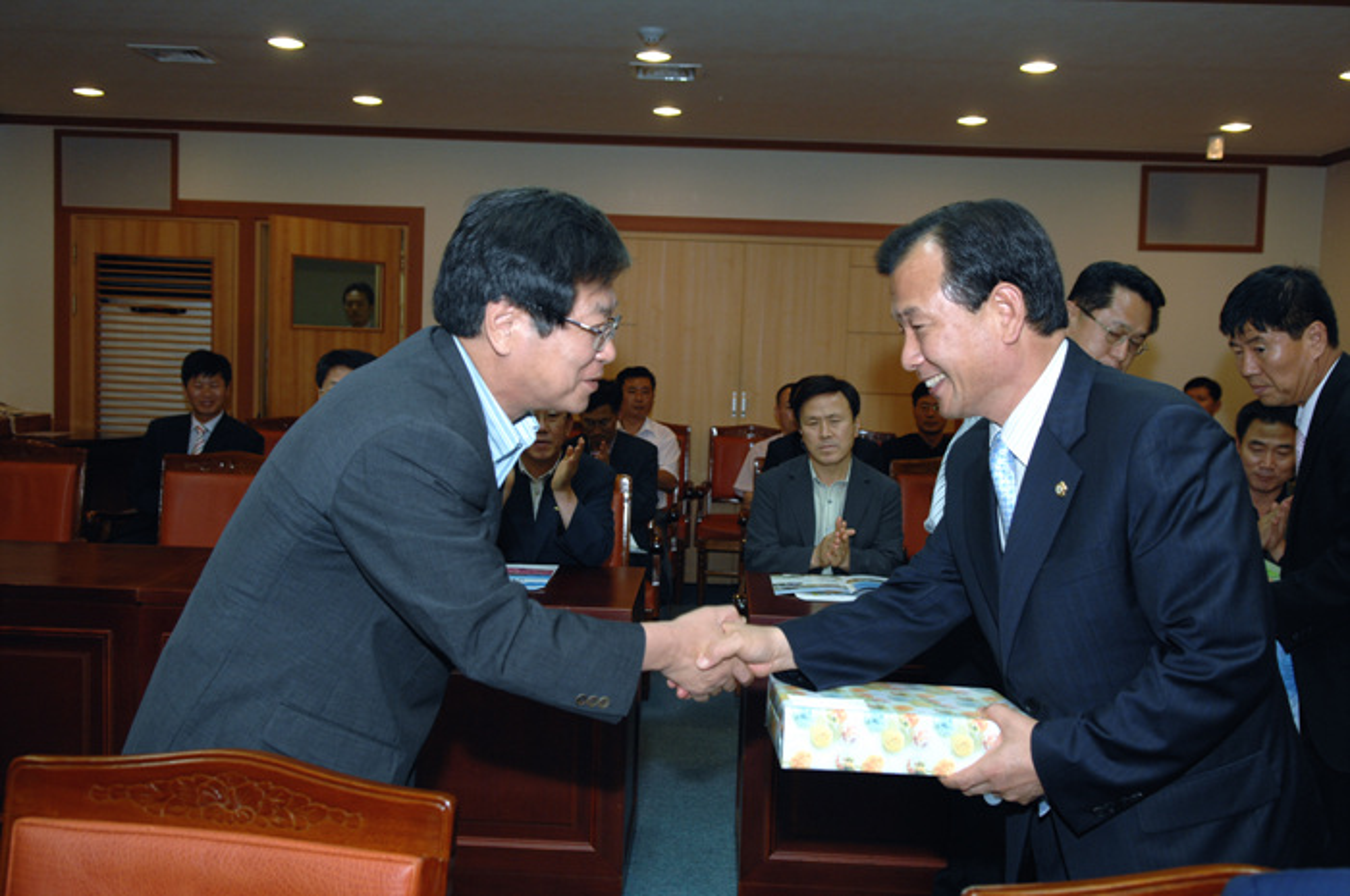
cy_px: 448
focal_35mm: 34
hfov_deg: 55.2
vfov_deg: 38.3
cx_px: 675
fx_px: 1292
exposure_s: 1/125
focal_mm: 23
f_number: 3.5
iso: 320
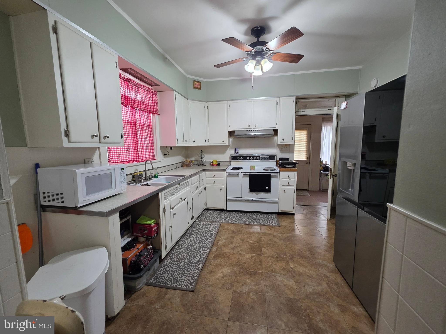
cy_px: 167
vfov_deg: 89.9
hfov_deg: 106.2
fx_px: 167
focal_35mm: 13
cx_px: 223
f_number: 1.9
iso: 320
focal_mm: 2.2
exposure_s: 1/60
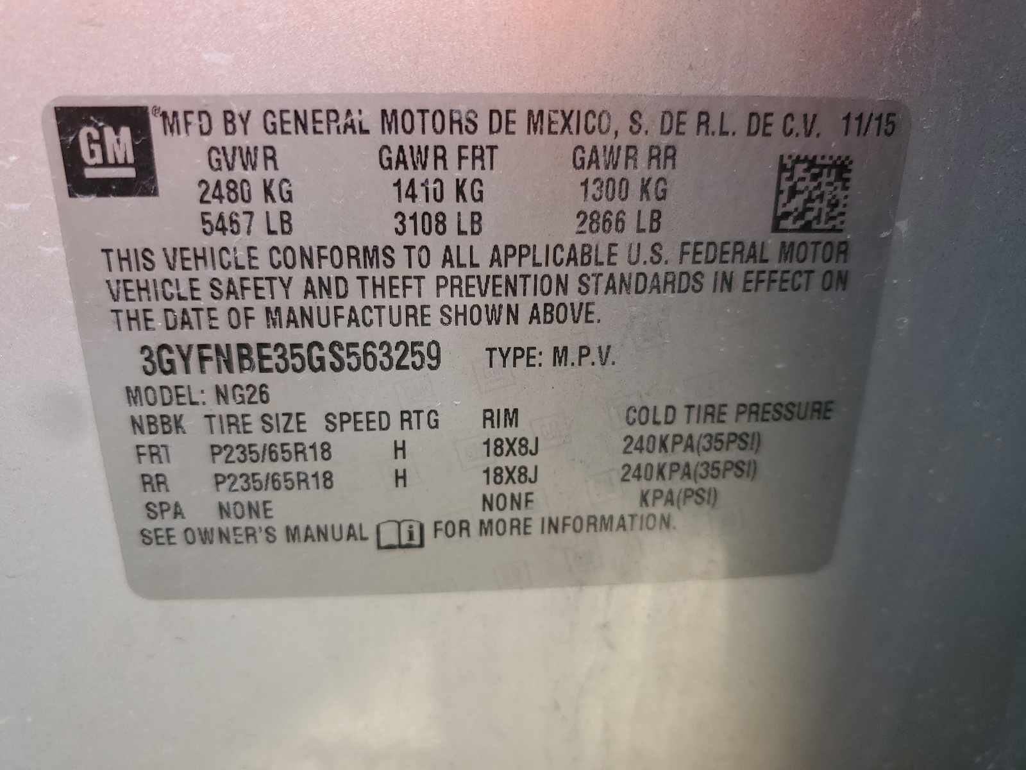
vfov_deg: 53.1
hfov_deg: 67.3
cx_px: 513
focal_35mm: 26
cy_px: 385
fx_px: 771
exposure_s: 1/120
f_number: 1.5
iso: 50
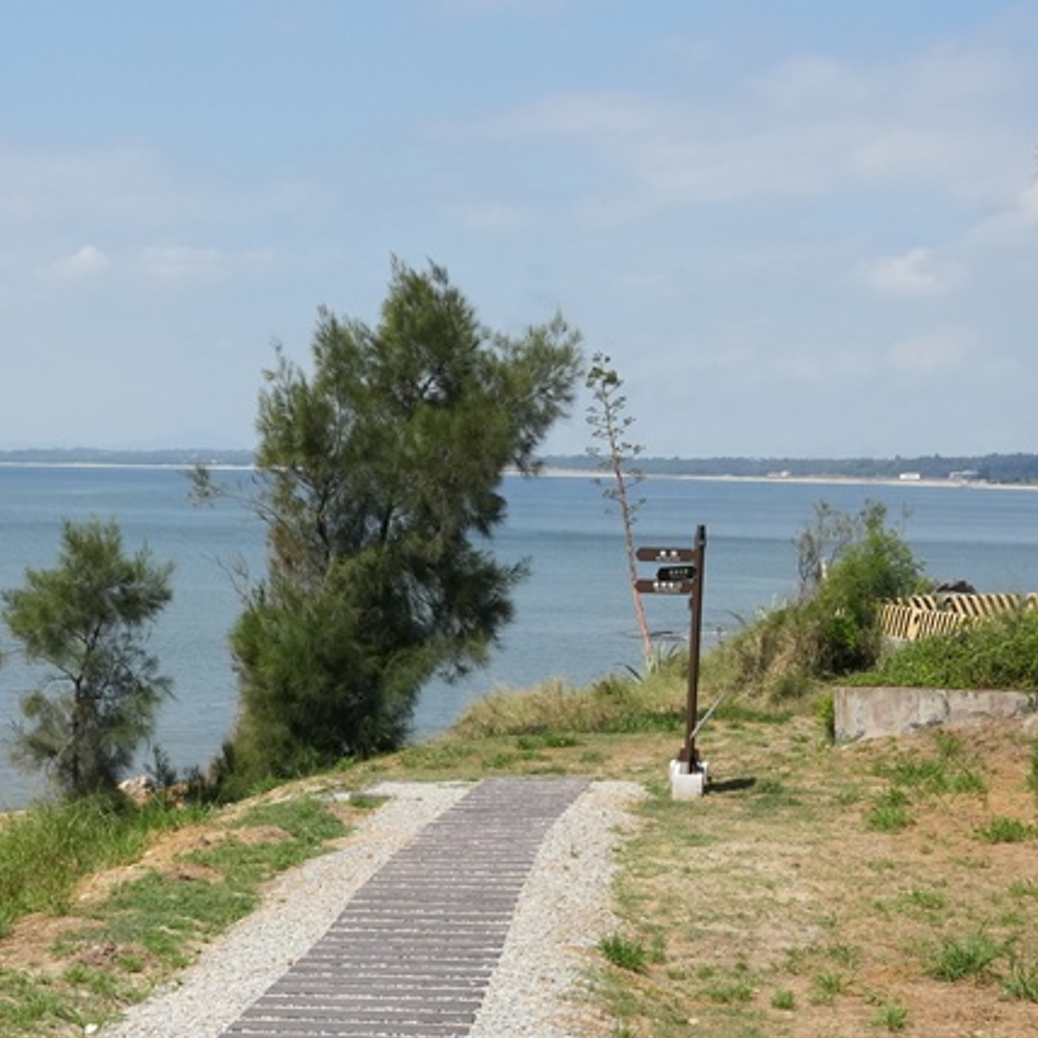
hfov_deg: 23.2
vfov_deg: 23.2
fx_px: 2497
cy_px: 795
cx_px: 211
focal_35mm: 74
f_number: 11
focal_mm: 36.3
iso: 3200
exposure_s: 1/4000
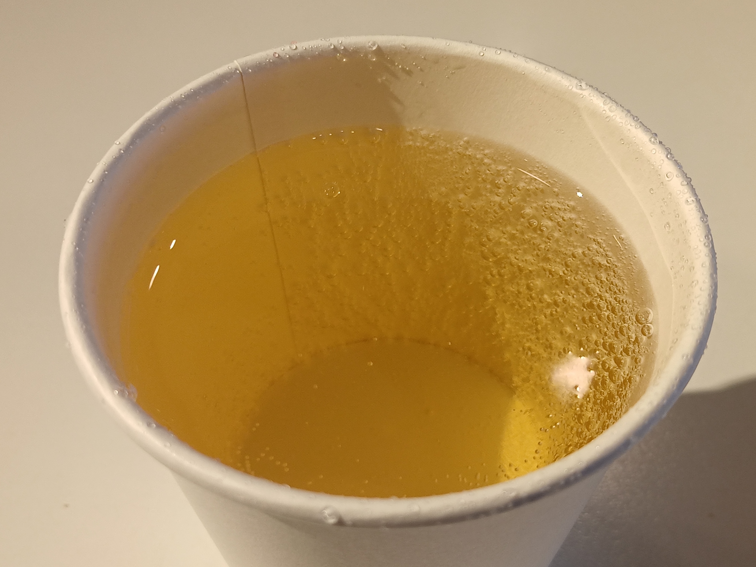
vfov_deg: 30.9
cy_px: 284
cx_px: 378
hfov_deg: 40.4
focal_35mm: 47
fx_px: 1026
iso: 196
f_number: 1.8
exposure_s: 1/50
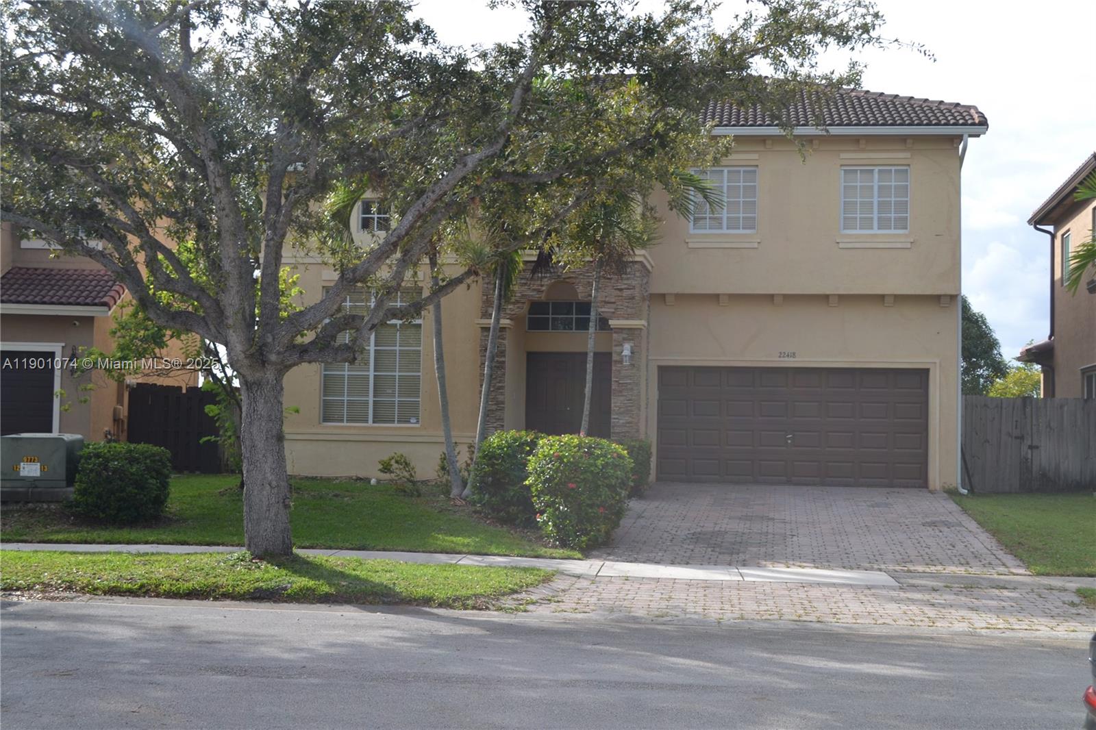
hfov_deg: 43.6
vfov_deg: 29.9
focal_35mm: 45
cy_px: 365
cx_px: 548
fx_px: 1370
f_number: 6.3
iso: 100
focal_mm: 30
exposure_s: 1/160
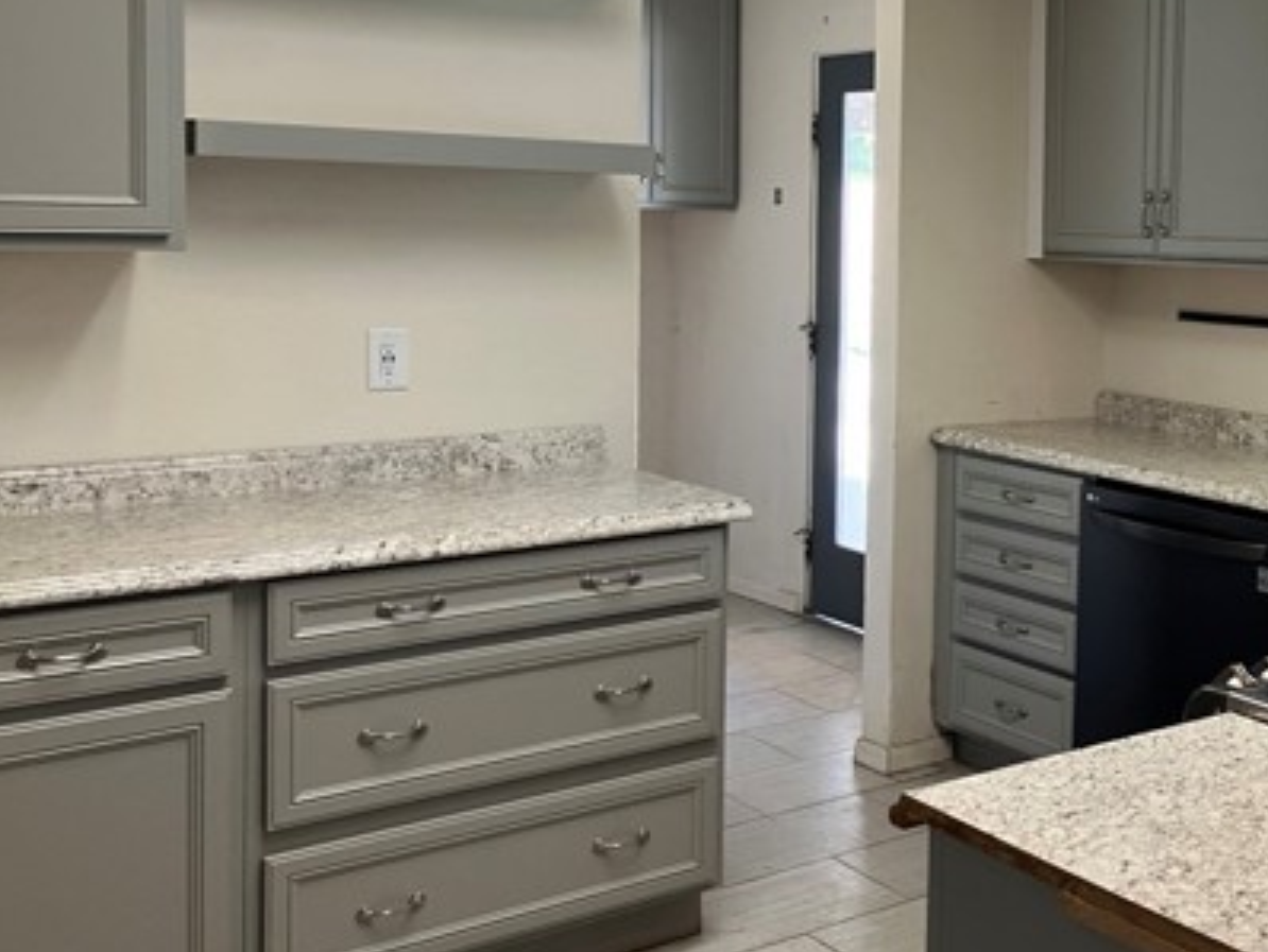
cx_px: 981
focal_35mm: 45
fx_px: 1649
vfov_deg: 32.0
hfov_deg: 40.6
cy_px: 322
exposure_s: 1/60
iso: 50
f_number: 1.8
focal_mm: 3.99
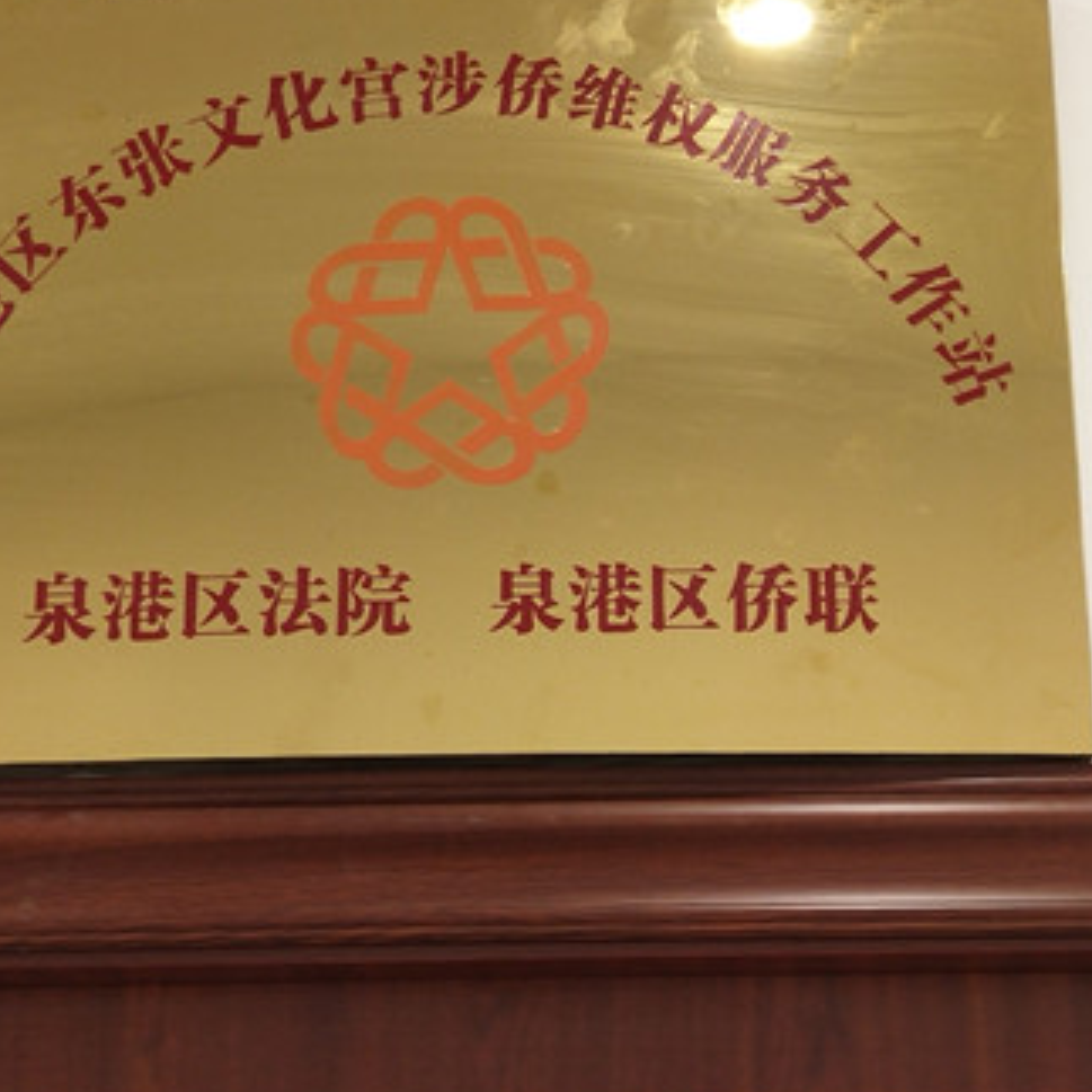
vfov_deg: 21.1
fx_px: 2927
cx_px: 561
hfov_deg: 21.1
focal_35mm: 82
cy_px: 556
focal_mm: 3.95
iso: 190
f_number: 1.8
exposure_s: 1/50
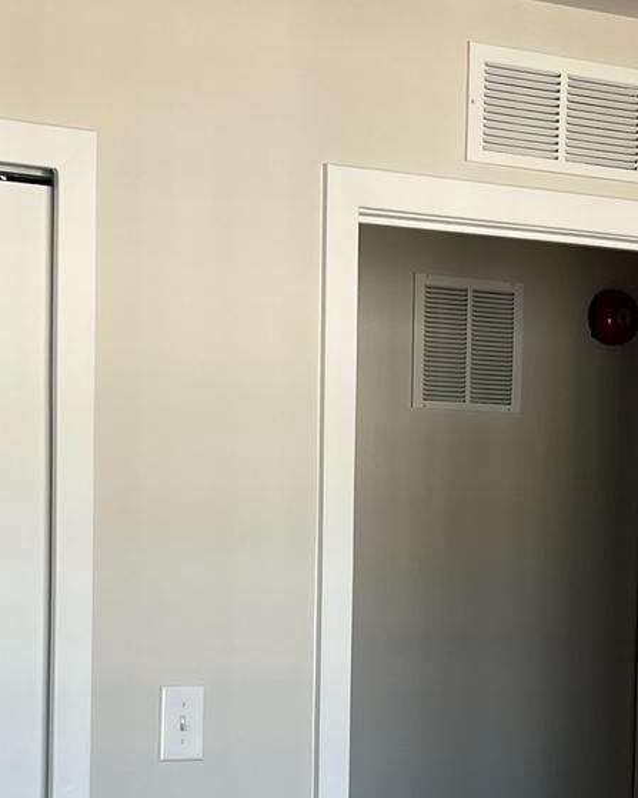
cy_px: 708
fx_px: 2196
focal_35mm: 93
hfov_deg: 16.4
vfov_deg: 20.2
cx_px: 478
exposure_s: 1/136
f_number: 1.5
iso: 32
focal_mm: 5.7
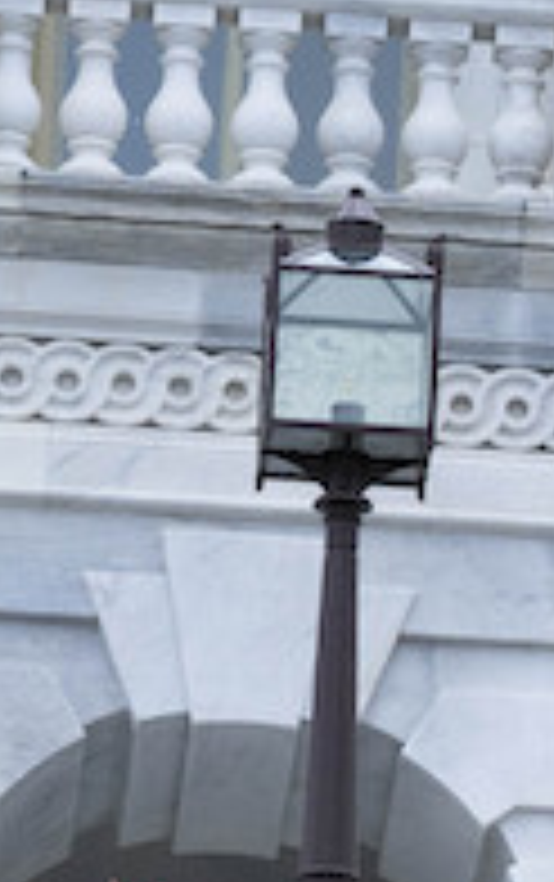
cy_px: 1526
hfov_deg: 2.1
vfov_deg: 3.3
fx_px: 15175
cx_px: 2297
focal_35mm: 630
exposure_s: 1/640
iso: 1250
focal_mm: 101
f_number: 7.1
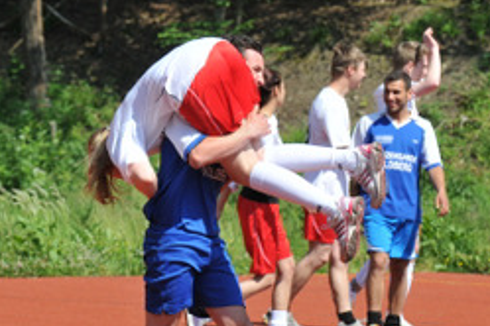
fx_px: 5526
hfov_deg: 5.1
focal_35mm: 406
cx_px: 191
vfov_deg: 3.4
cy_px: 232
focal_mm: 135
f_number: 8
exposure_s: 1/640
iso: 320
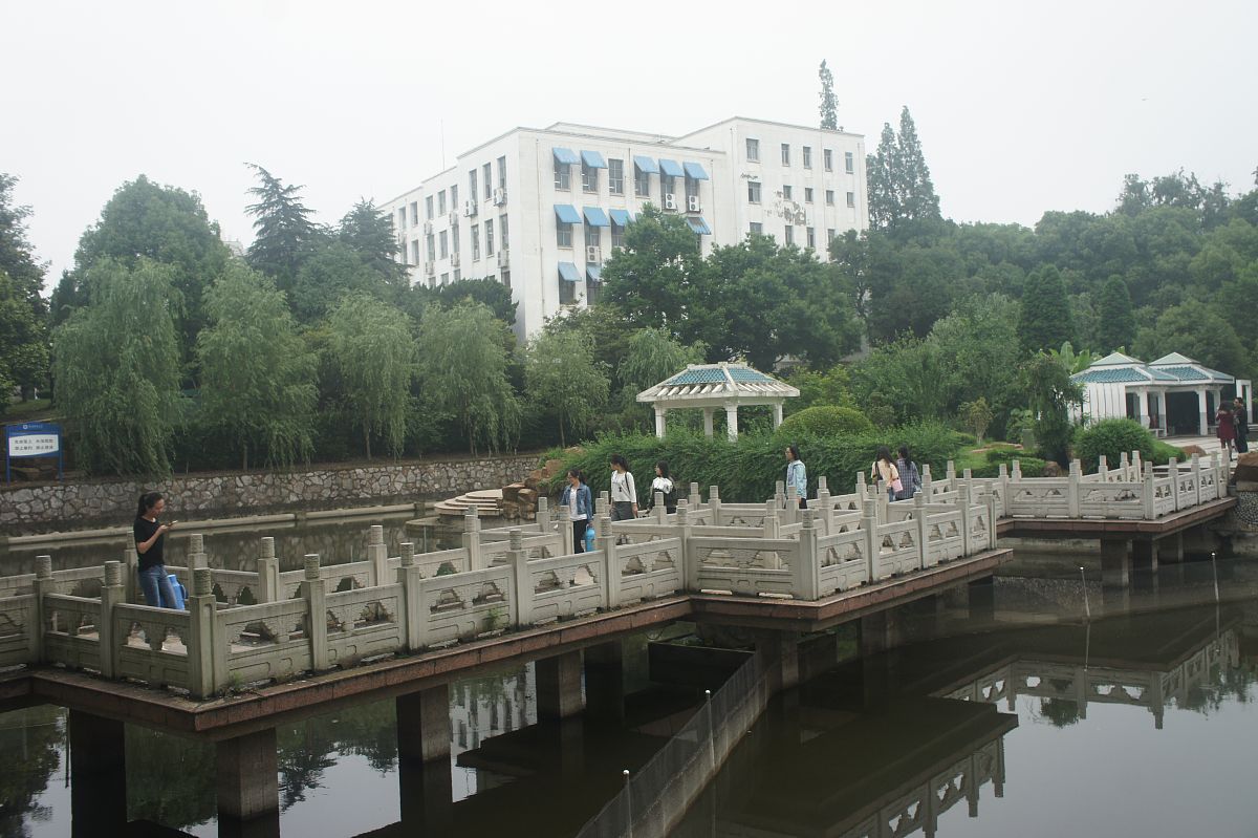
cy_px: 419
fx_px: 1153
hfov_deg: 57.2
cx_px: 629
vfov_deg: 39.9
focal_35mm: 33
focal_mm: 22
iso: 200
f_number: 6.3
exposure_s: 1/125
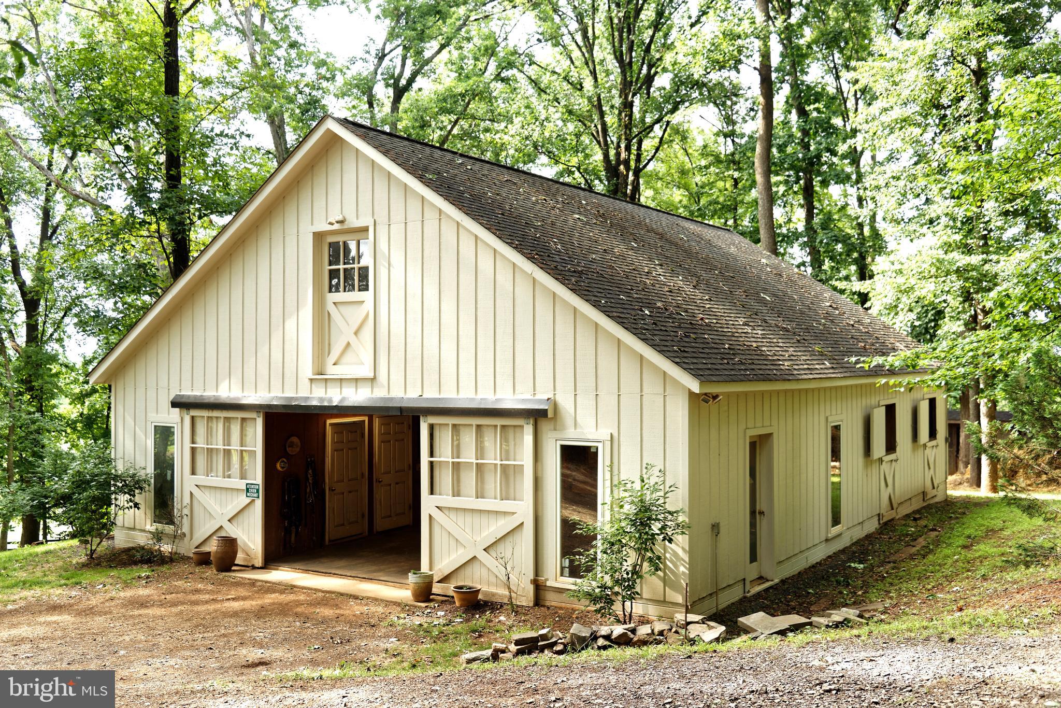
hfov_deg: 55.8
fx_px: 1002
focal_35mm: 34
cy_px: 354
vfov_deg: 38.9
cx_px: 530
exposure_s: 1/160
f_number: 4
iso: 250
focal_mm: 34
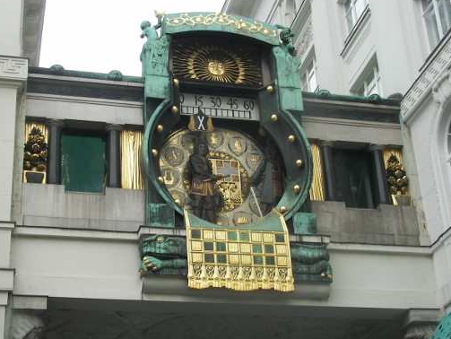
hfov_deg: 27.7
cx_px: 209
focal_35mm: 70
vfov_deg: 21.0
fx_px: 913
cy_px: 173
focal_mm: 10.6
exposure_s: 1/60
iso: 50
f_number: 2.8
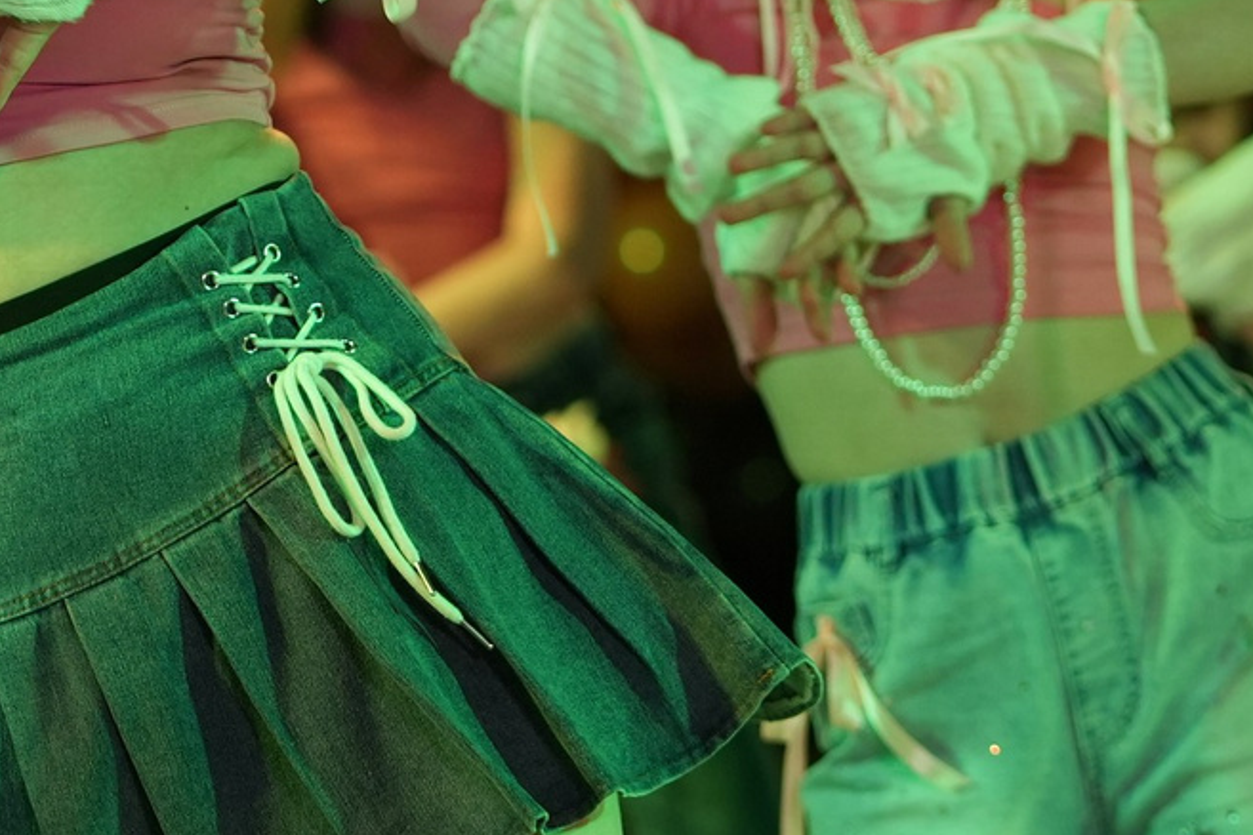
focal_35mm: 331
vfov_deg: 4.2
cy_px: 129
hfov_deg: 6.2
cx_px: 23
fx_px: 11520
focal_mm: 85
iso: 800
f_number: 2.2
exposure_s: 1/400
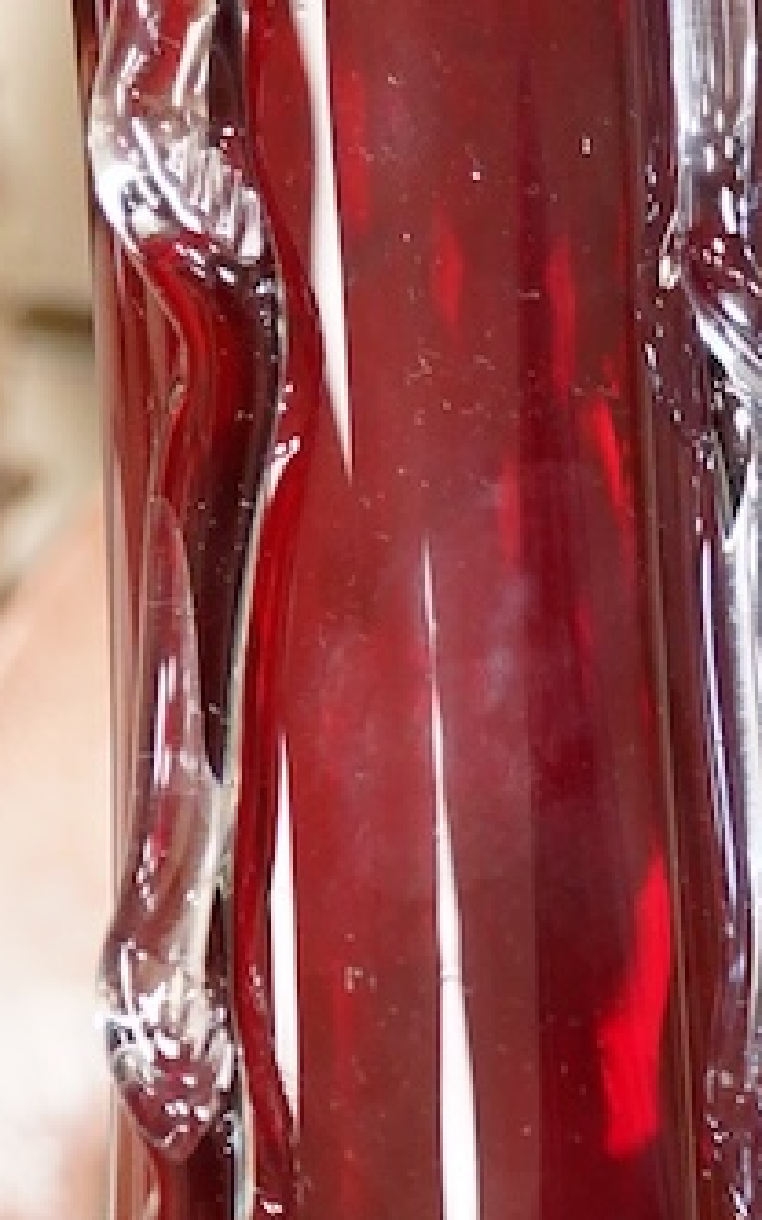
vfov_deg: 13.1
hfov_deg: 8.5
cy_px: 1475
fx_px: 5152
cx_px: 469
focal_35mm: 155
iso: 2500
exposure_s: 1/160
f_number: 3.5
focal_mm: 30
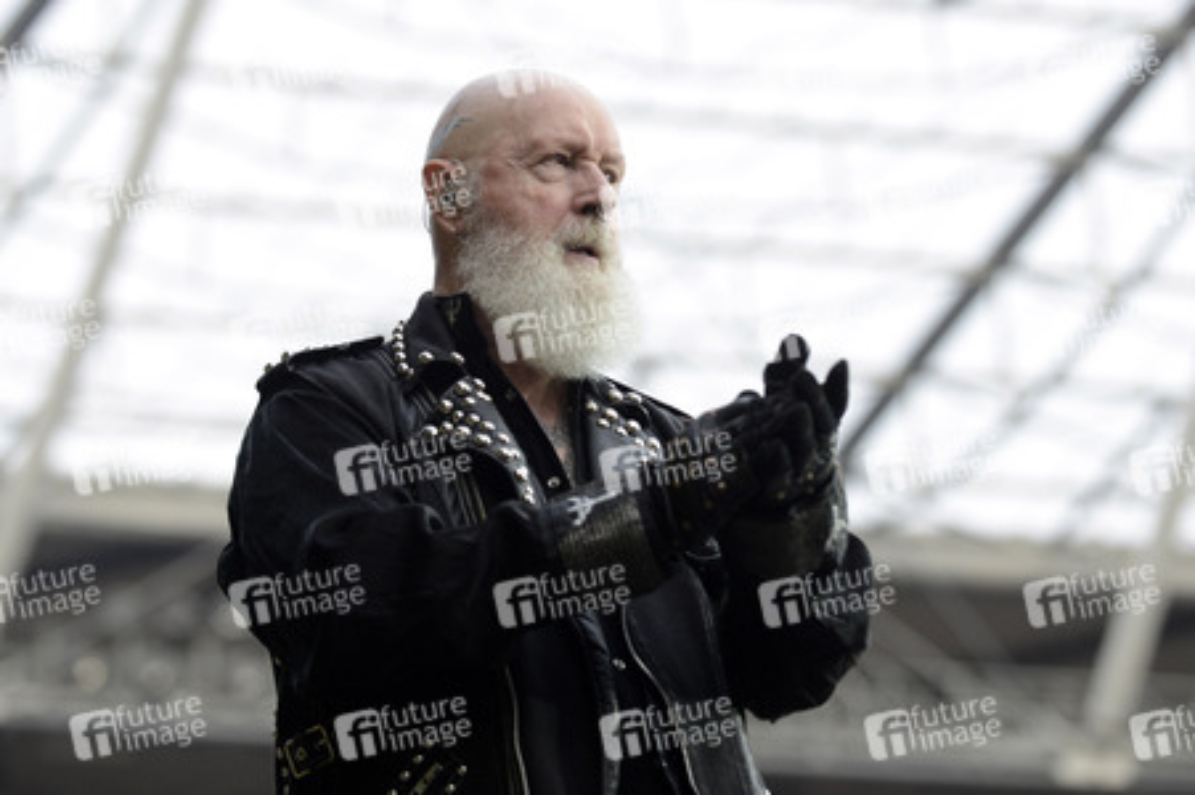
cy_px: 398
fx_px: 3649
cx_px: 598
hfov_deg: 18.6
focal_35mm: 110
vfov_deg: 12.4
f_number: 3.5
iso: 400
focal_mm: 110
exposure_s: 1/800
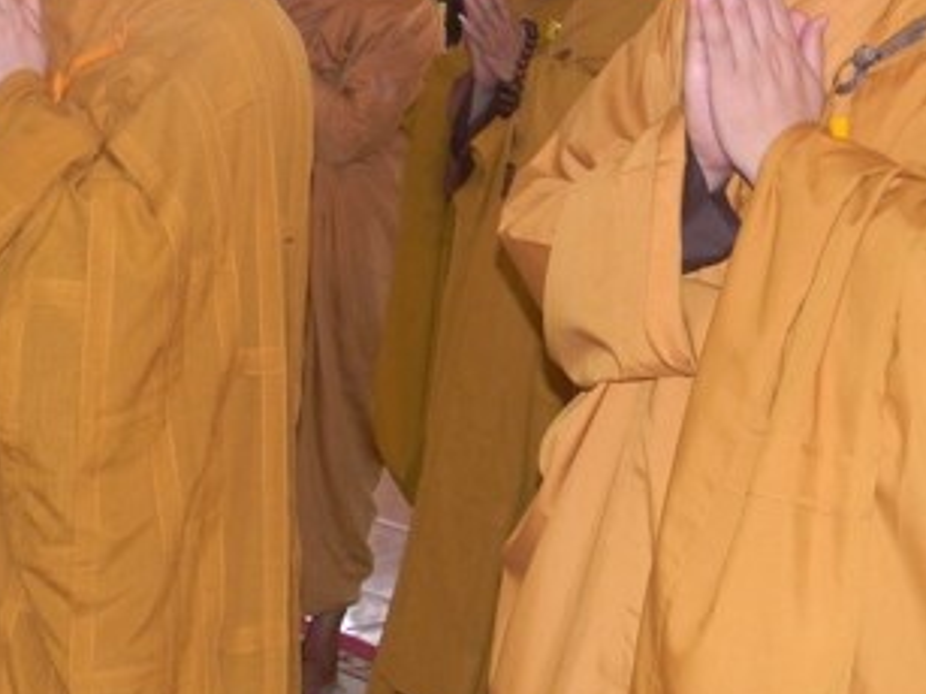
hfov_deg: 25.7
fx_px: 2006
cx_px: 250
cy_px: 250
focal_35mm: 75
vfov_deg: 19.6
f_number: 3.7
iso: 200
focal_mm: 6.4
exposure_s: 1/30
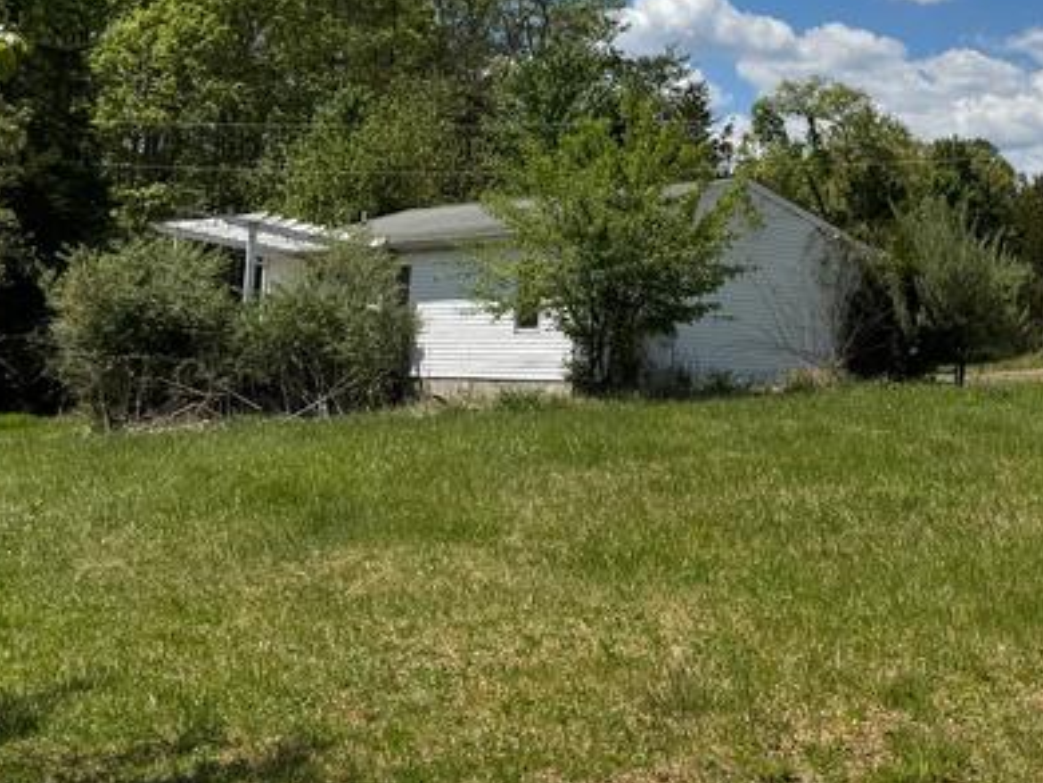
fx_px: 1899
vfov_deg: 23.1
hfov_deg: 29.9
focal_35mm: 63
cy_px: 198
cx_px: 861
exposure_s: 1/7937
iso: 80
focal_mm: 6.76
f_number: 1.78
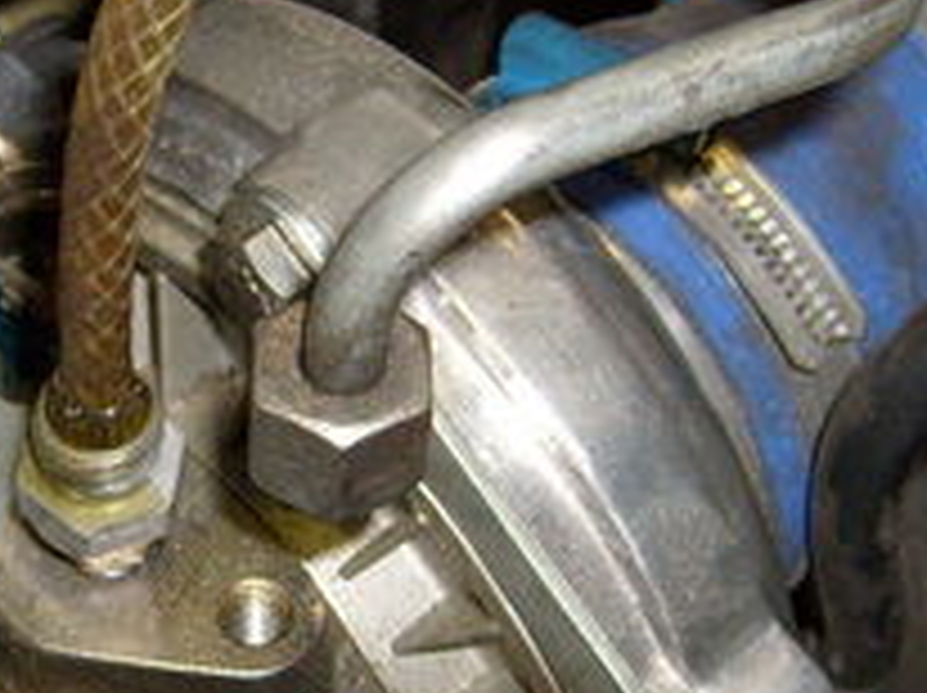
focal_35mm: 109
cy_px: 436
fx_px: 2916
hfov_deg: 17.9
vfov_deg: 13.5
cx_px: 220
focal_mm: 5.8
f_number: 2.8
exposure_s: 1/45
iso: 100
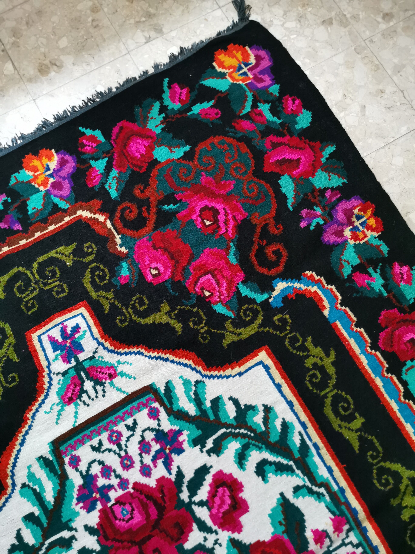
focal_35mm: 27
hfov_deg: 51.4
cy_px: 277
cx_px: 208
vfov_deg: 65.3
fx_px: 432
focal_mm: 5.56
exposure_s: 1/30
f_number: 1.6
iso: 500
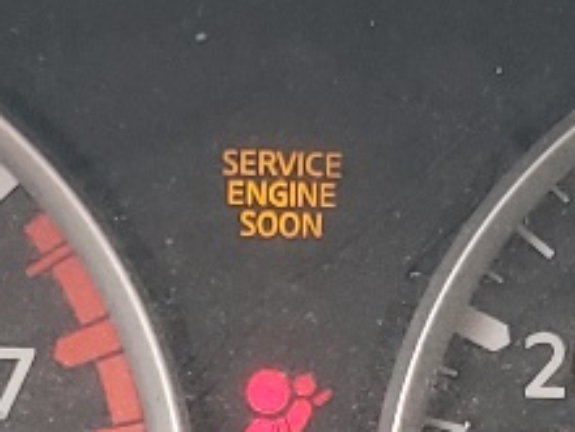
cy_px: 490
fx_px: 3139
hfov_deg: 10.5
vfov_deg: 7.8
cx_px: 206
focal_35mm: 189
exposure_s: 1/120
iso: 61
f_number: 1.5
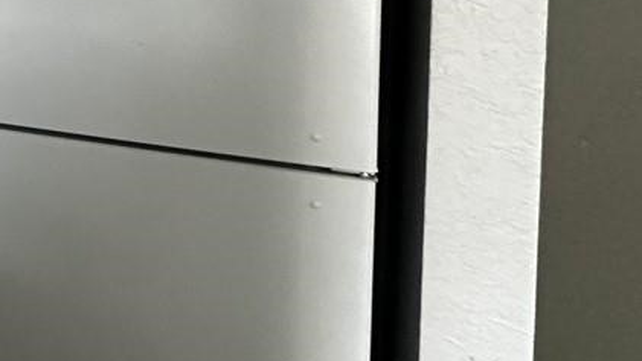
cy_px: -84
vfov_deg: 19.4
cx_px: -439
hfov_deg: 23.6
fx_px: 988
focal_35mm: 58
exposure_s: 1/60
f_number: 2.2
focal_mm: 2.22
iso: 320
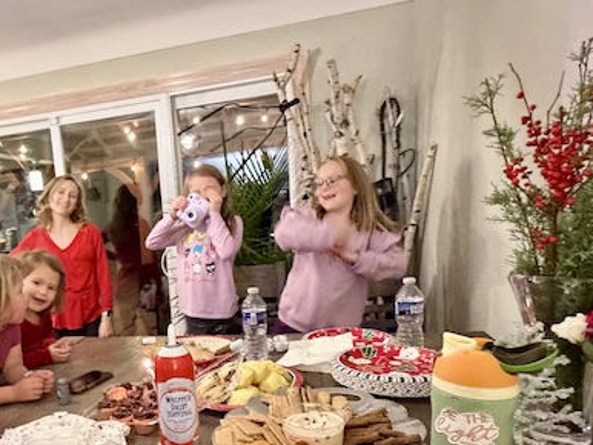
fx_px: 497
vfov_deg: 47.4
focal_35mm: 29
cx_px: 143
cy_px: 301
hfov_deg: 58.2
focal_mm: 2.22
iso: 1000
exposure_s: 1/40
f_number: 2.2
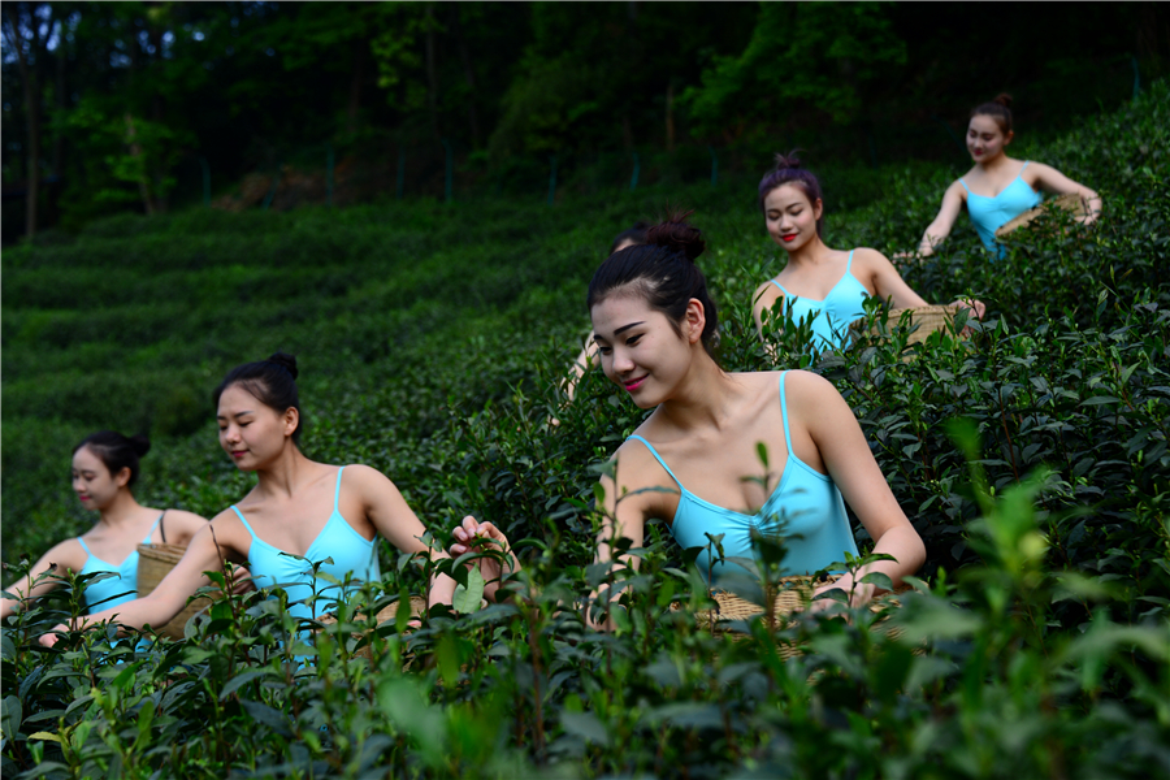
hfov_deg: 26.0
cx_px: 585
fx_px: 2535
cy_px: 390
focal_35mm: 78
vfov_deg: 17.5
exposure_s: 1/350
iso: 200
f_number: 5.6
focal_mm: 78
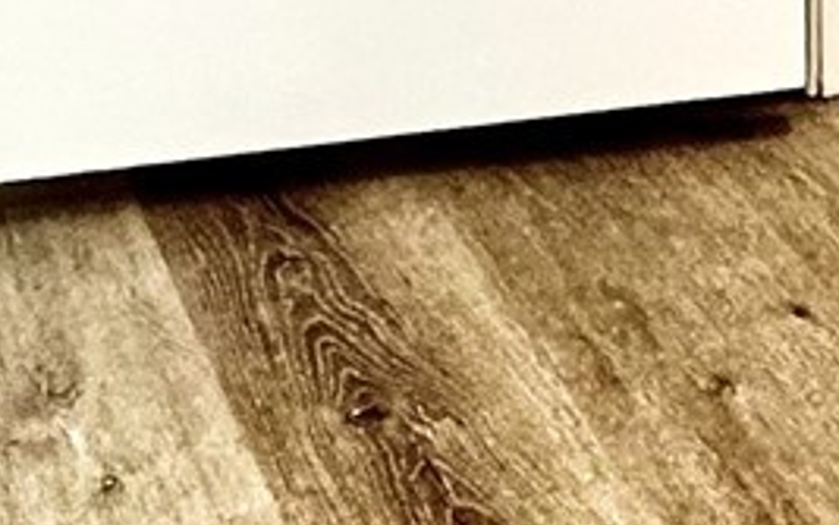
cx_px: 1326
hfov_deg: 16.4
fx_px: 2607
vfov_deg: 9.0
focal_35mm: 114
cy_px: -1116
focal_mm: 2.22
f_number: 2.2
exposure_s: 1/120
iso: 160
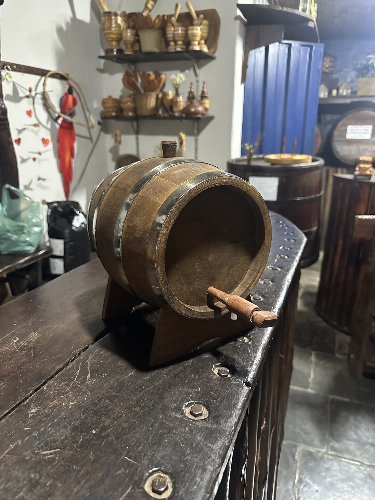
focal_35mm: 24
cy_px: 250
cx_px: 188
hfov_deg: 56.8
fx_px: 347
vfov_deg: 71.6
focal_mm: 6.86
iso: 1000
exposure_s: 1/40
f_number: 1.78
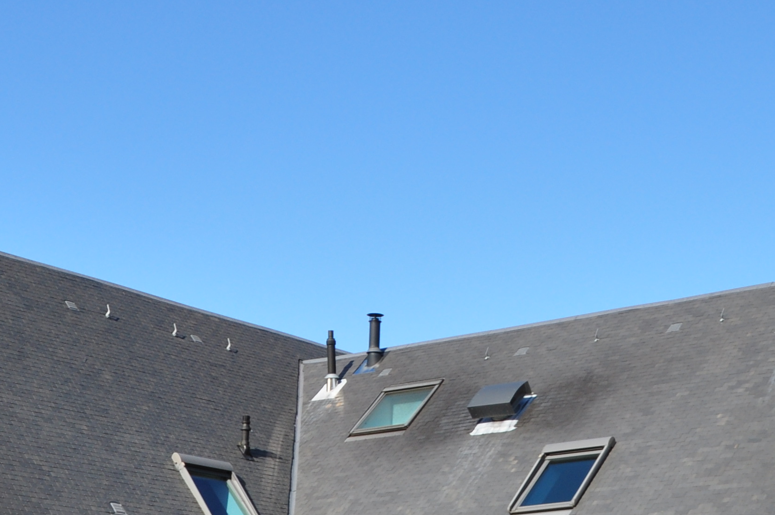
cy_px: 569
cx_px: 450
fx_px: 1748
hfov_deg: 25.0
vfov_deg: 16.3
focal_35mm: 81
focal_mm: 21
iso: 200
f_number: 10
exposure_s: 1/250
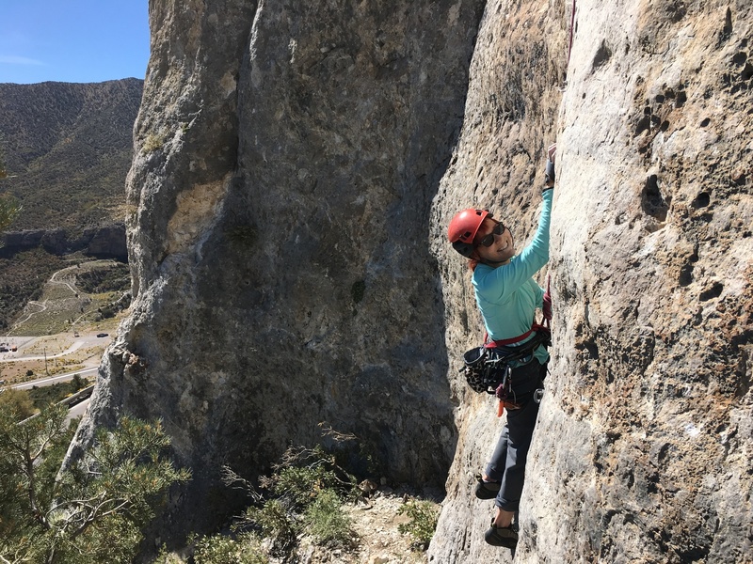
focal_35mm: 29
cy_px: 282
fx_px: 631
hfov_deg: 61.7
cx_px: 376
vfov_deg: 48.2
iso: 25
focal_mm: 4.15
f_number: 2.2
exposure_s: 1/1451
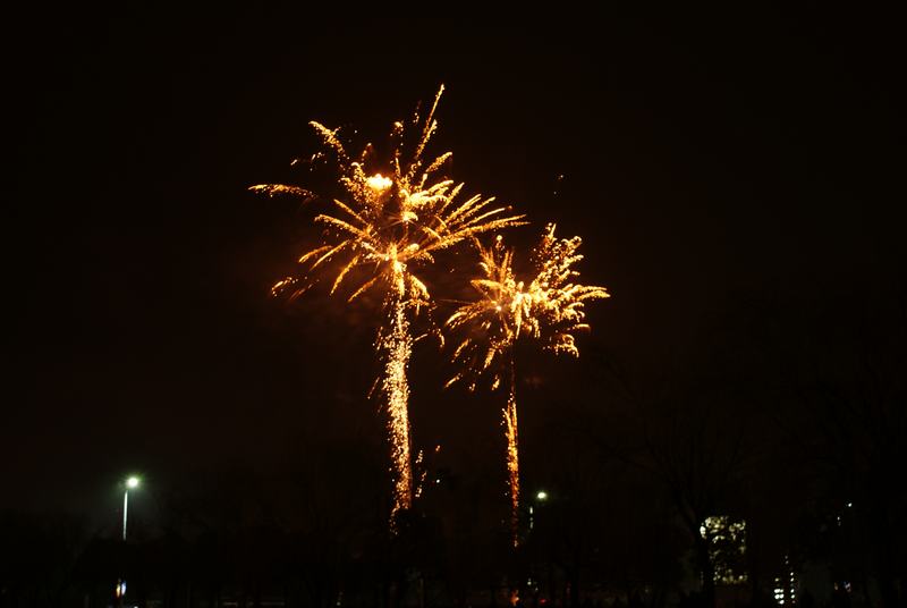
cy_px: 304
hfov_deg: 37.8
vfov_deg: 25.8
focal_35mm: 52
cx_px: 454
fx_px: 1325
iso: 200
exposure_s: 1/1.25
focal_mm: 35
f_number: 5.6
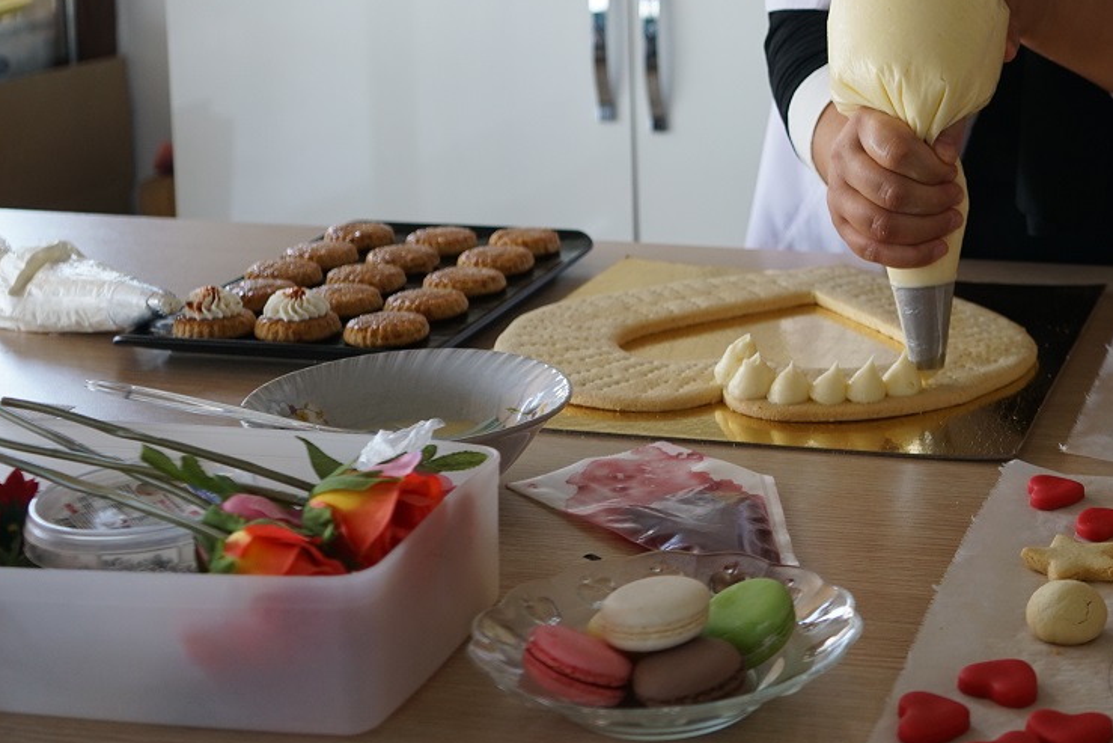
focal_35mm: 67
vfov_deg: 19.8
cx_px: 959
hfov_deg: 29.1
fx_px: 2072
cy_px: 12
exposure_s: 1/160
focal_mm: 33
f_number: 4
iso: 500
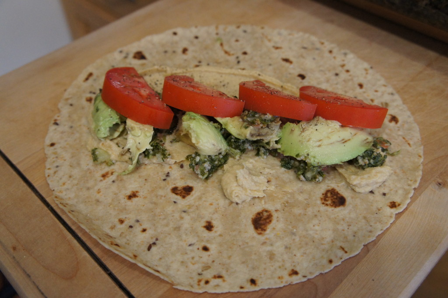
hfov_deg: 53.2
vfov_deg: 36.8
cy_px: 149
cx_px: 224
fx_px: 447
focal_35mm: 36
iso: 1600
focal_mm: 24
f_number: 4
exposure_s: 1/100
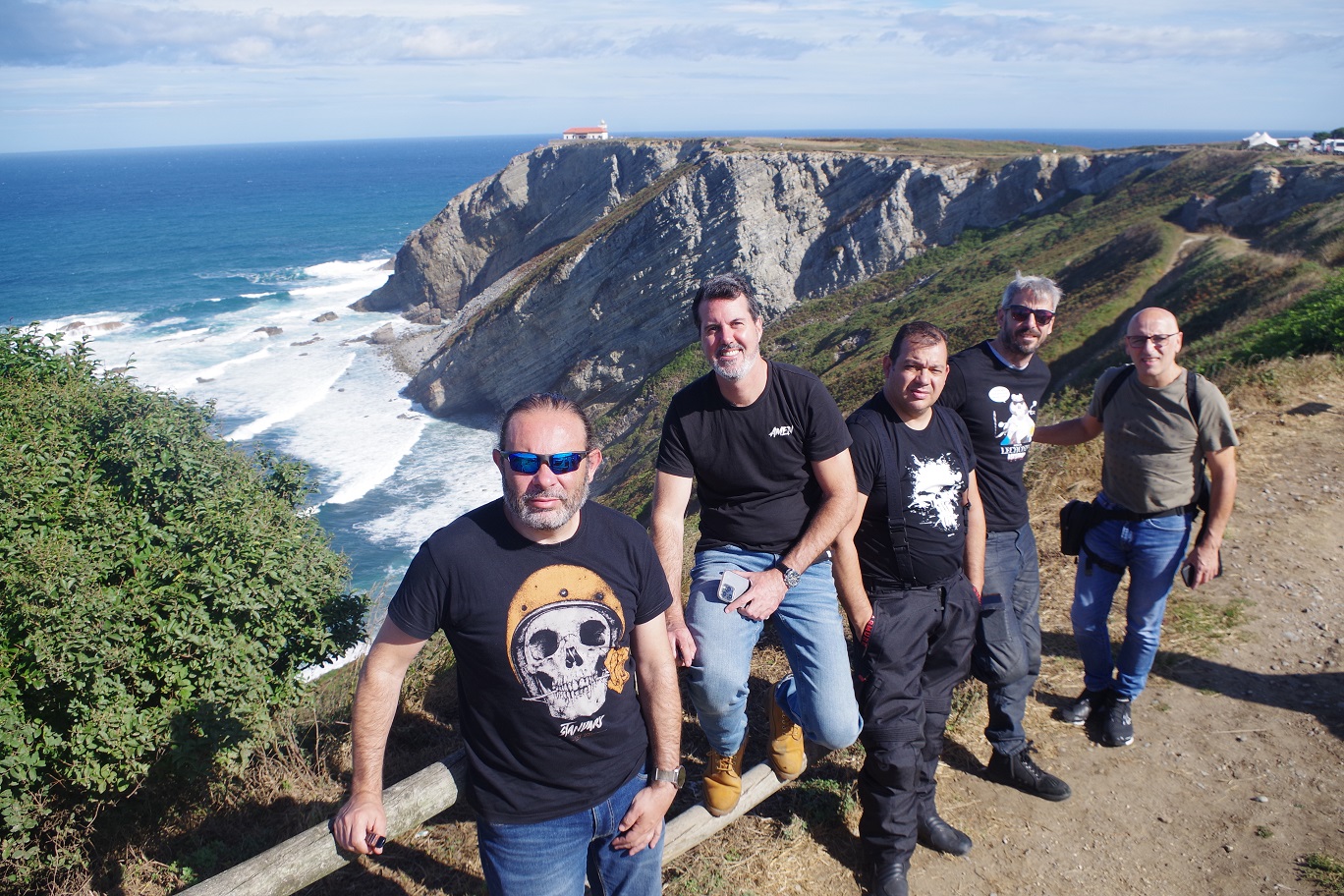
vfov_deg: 47.9
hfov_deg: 67.4
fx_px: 1008
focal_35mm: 27
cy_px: 448
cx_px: 672
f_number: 7.1
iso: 200
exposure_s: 1/320
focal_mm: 18
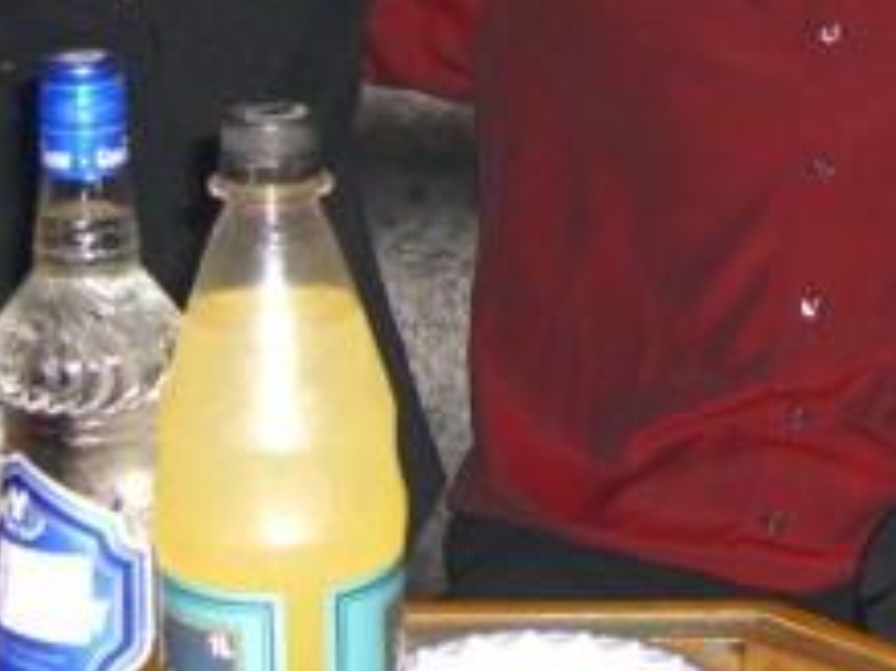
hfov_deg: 18.7
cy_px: -41
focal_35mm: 104
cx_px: 753
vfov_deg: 13.9
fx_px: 2690
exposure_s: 1/60
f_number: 2.8
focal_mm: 7.9
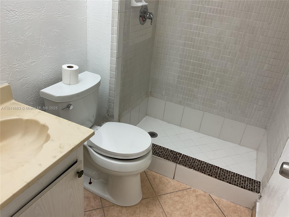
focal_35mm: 29
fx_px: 242
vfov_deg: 48.2
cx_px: 144
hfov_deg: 61.7
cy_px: 108
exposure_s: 1/120
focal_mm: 3
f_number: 1.8
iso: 50
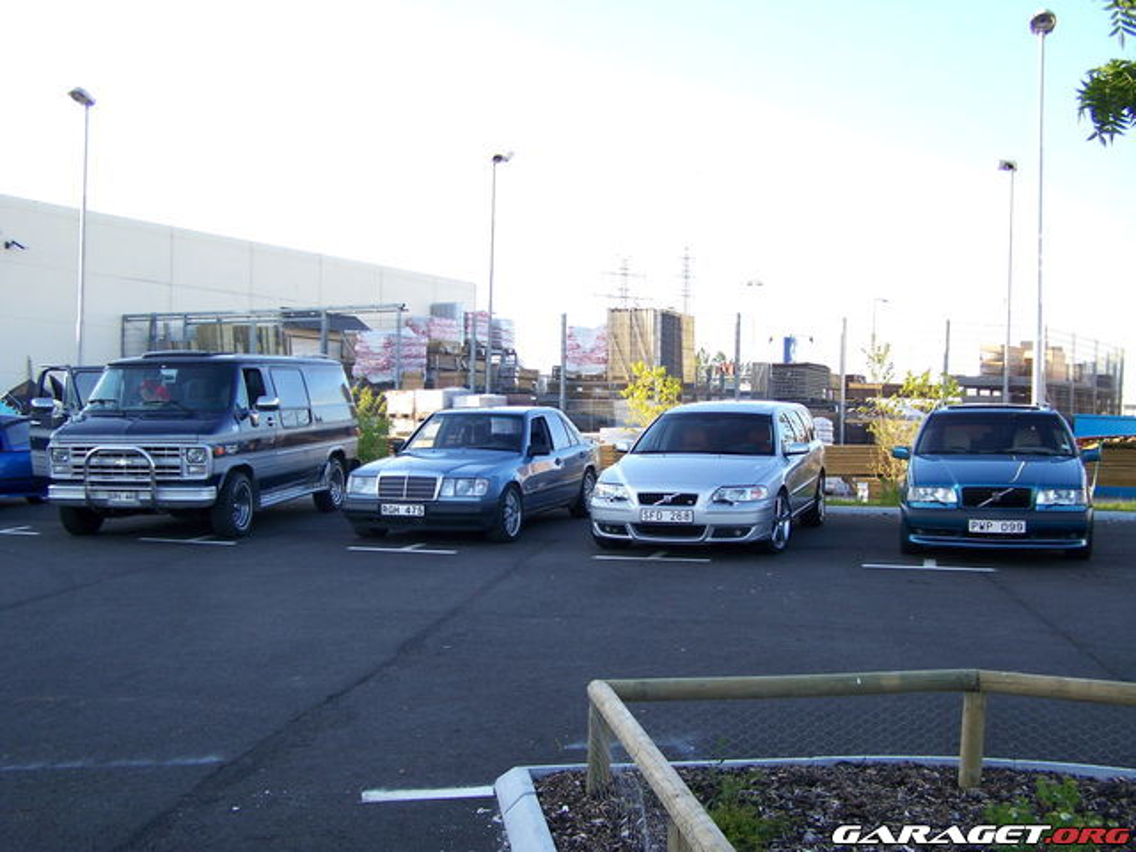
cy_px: 426
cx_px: 568
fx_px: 1247
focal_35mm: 38
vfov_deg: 37.7
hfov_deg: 49.0
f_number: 2.8
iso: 64
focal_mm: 6.3
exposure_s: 1/125
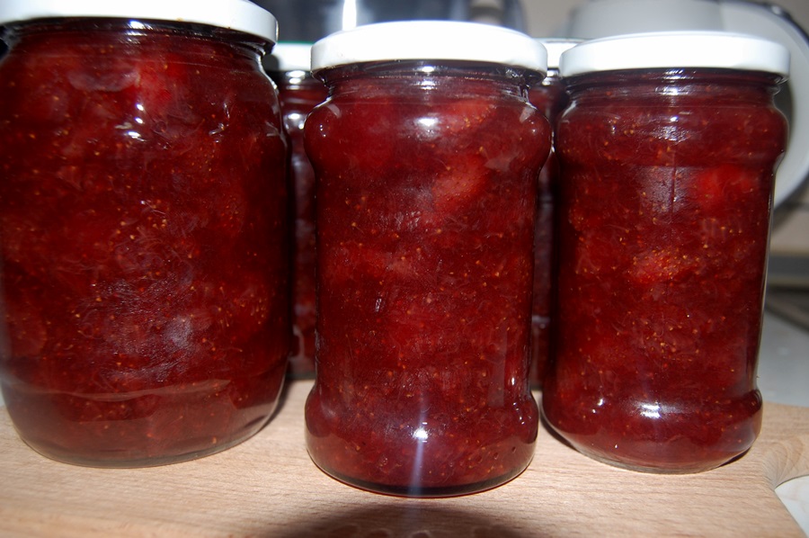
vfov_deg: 39.9
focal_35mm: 33
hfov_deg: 57.3
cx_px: 404
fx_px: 741
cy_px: 269
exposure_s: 1/60
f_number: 5
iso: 200
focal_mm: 22
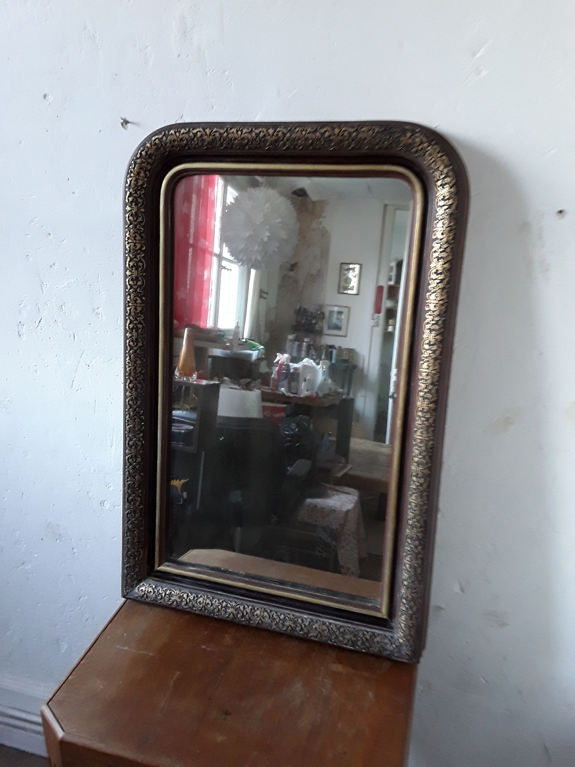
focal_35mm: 27
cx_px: 288
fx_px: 598
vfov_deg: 65.3
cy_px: 384
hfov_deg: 51.4
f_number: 1.9
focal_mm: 2.91
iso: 160
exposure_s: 1/20
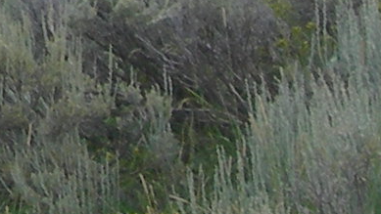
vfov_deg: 3.6
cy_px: -530
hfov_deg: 6.4
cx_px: -426
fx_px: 3304
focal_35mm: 327
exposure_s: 1/168
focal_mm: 7.8
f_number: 4.8
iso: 50
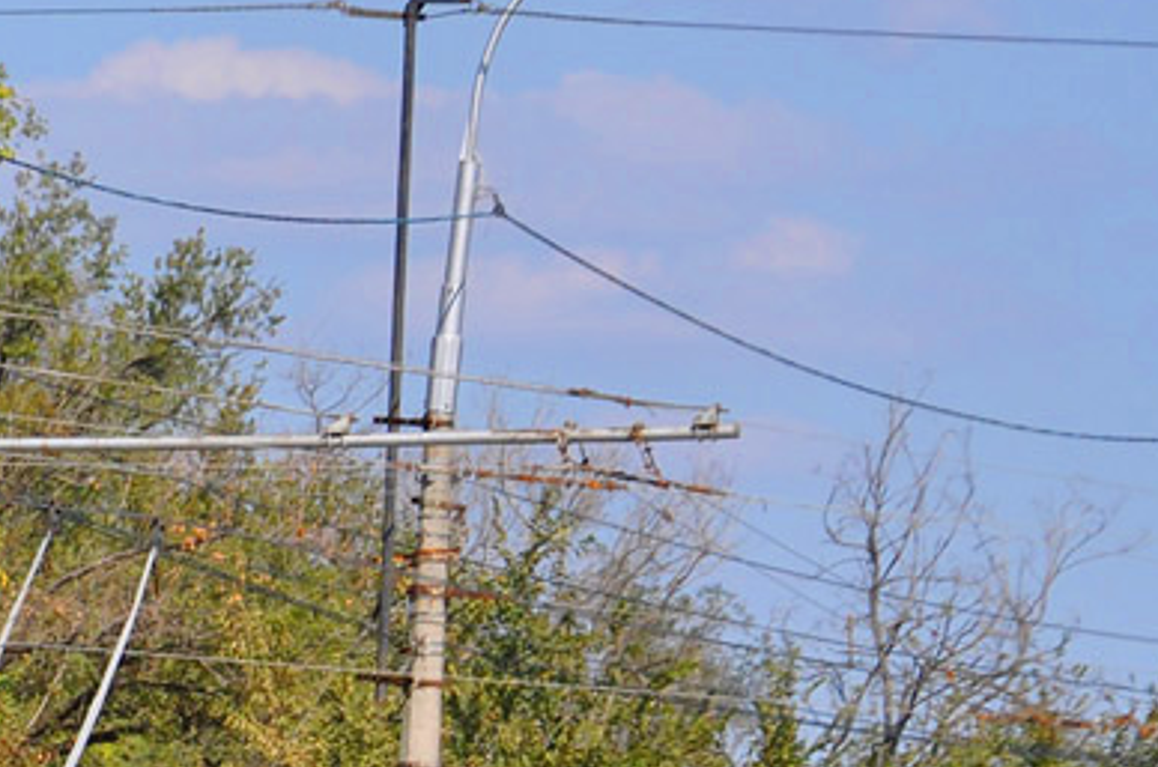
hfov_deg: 4.2
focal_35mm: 488
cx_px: -161
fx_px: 15651
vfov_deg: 2.8
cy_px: 954
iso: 200
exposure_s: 1/500
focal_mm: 105
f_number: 8
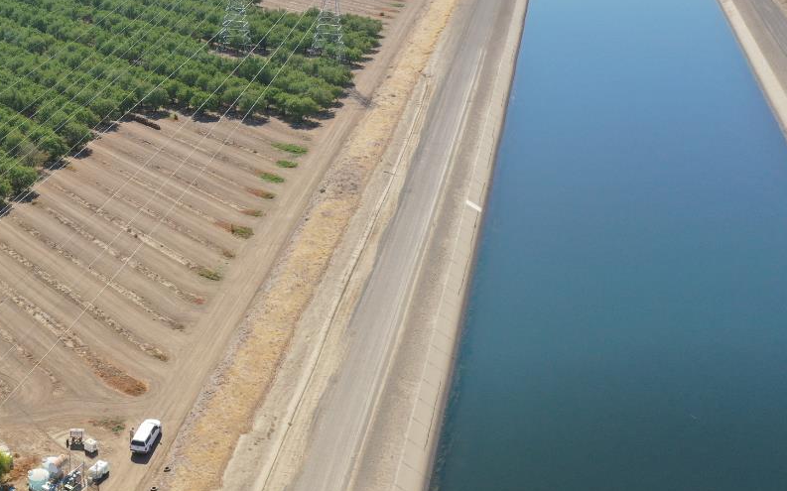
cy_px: 142
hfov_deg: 35.7
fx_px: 1158
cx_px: 110
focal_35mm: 54
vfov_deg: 23.8
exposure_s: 1/400
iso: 100
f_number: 5.6
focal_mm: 10.26
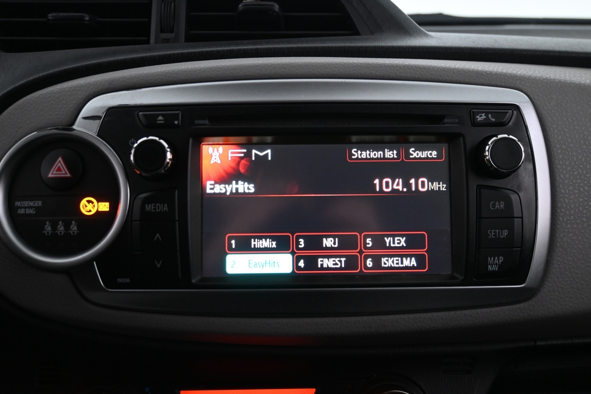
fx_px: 554
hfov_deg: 56.1
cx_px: 296
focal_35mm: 34
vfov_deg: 39.1
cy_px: 197
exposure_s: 1/40
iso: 1600
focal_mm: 22.5
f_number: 4
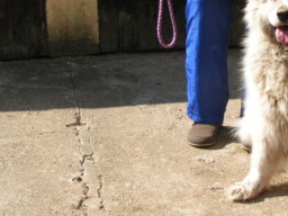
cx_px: 258
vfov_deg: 17.1
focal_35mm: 86
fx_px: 716
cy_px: 66
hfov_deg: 22.2
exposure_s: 1/200
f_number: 5.6
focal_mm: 5.8
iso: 50
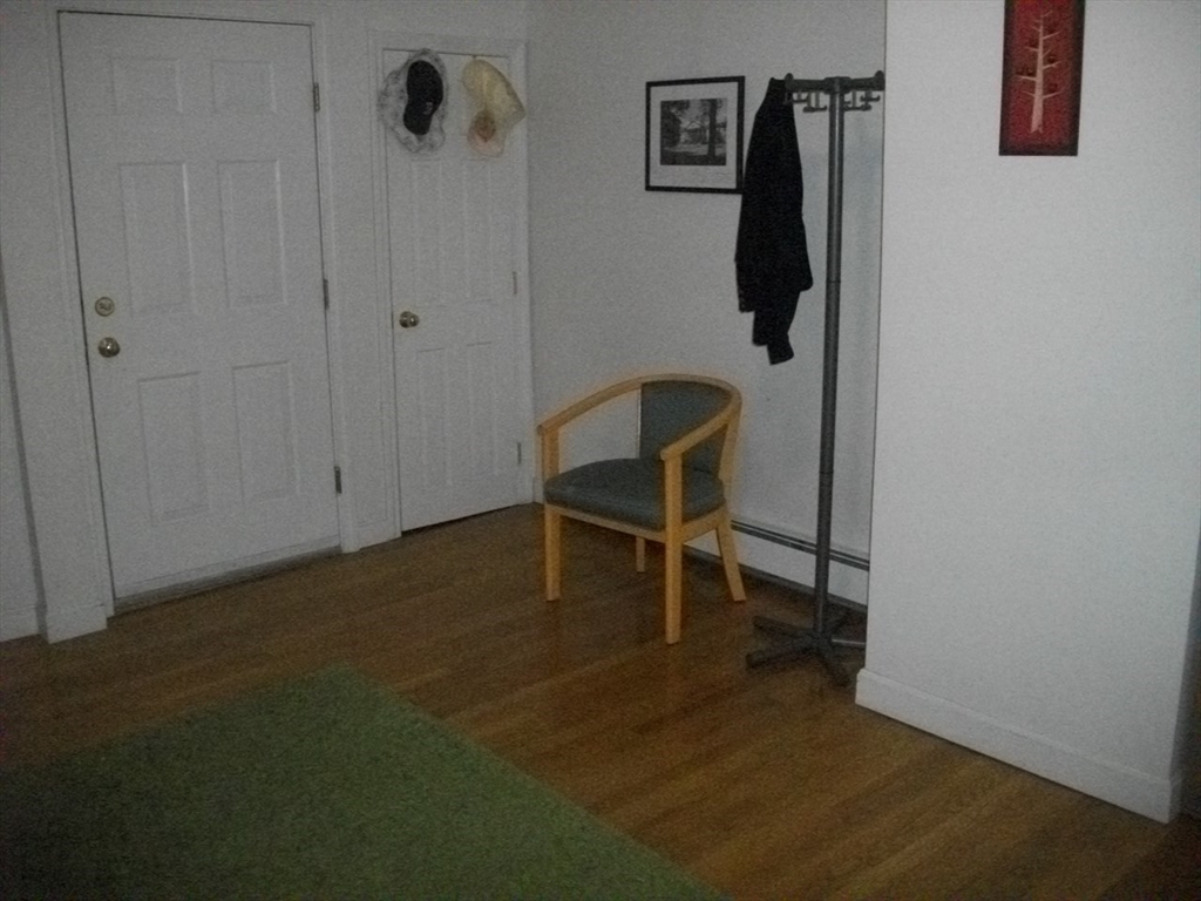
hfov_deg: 56.8
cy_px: 450
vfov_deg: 44.2
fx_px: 1110
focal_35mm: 32
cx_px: 600
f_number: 2.9
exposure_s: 1/125
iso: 800
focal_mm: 5.7
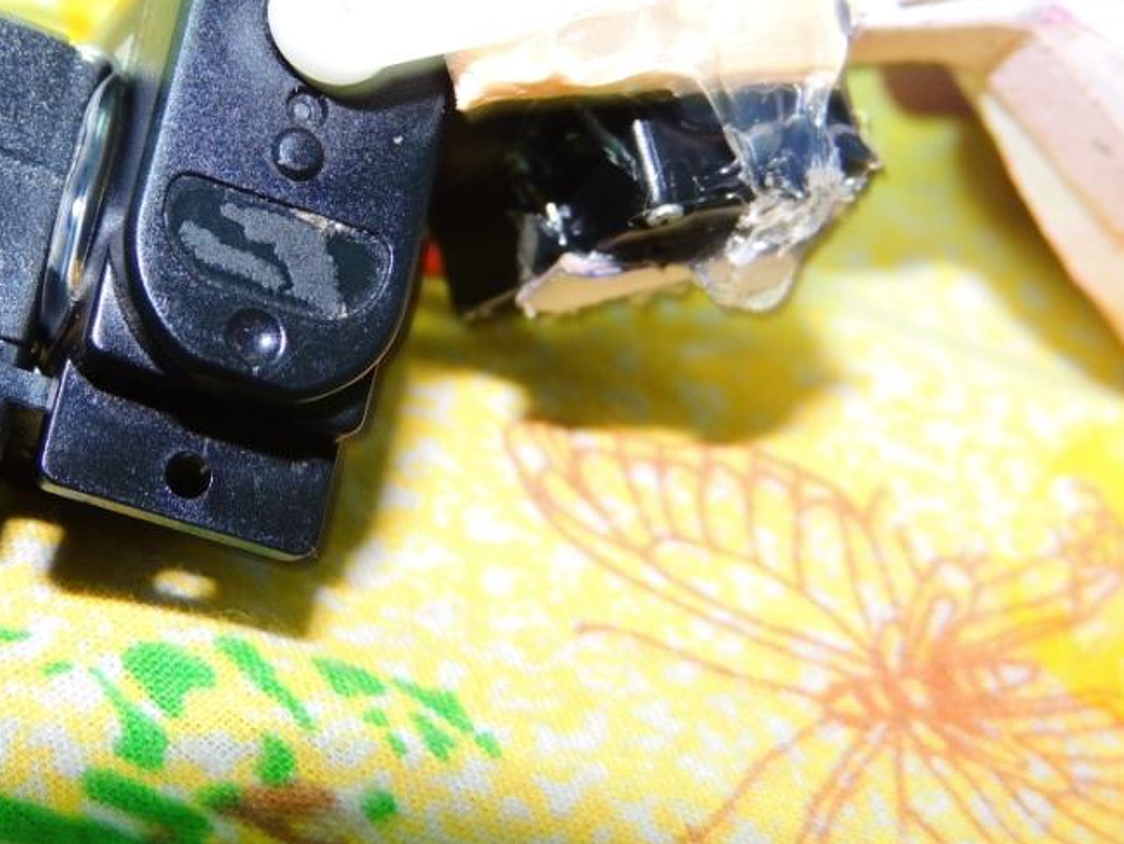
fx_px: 2404
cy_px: 189
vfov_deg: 19.7
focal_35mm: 74
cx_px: 252
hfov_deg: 25.9
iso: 125
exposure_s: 1
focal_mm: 8.3
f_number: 3.5
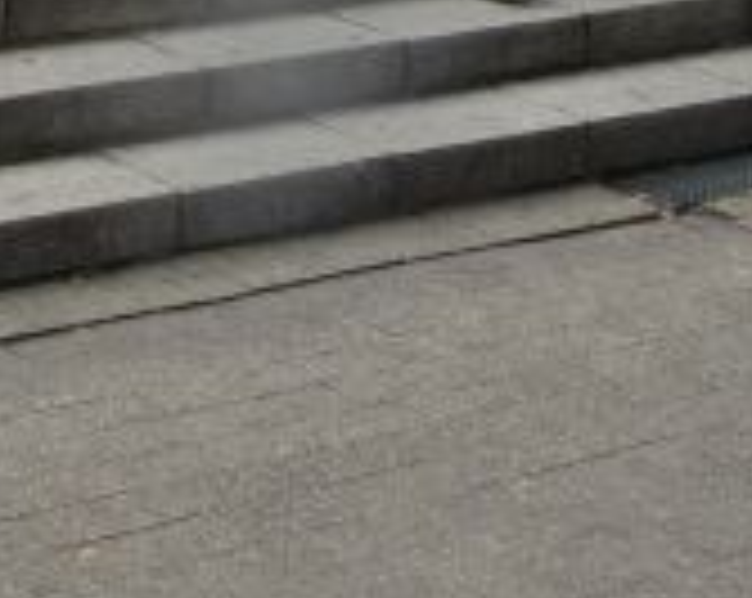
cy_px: -468
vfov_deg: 13.2
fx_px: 2333
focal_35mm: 105
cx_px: -18
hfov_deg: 17.8
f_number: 3.3
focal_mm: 4.7
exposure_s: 1/125
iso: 100
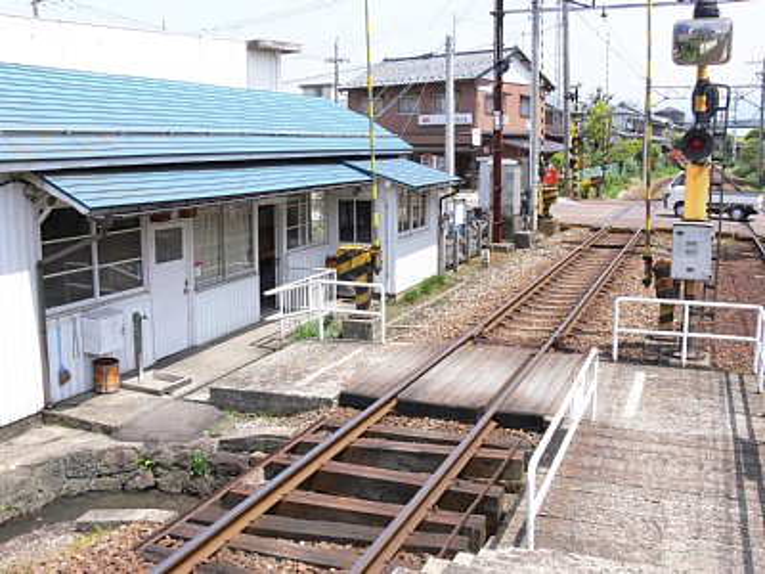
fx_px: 773
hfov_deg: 52.6
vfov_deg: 40.7
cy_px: 287
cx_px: 382
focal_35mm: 35
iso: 80
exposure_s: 1/160
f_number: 5.6
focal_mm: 7.4
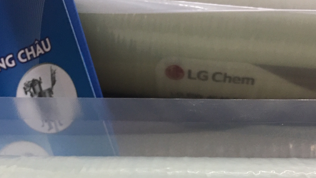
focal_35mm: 56
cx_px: 141
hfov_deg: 37.2
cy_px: 204
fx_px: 469
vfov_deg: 20.3
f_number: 2.2
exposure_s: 1/17
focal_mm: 4.15
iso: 100
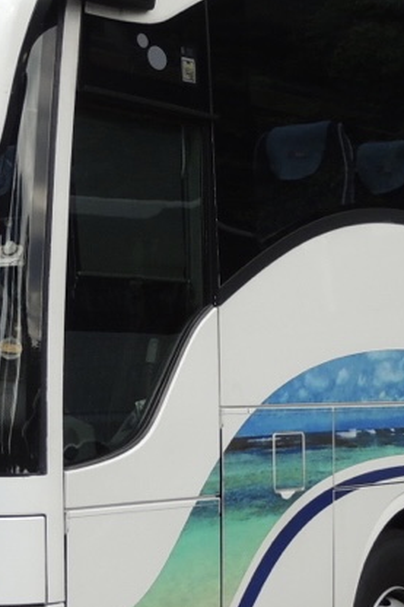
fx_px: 1920
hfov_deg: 12.0
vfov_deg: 18.0
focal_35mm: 114
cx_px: 115
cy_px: 280
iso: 100
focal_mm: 6.2
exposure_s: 1/250
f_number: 3.3
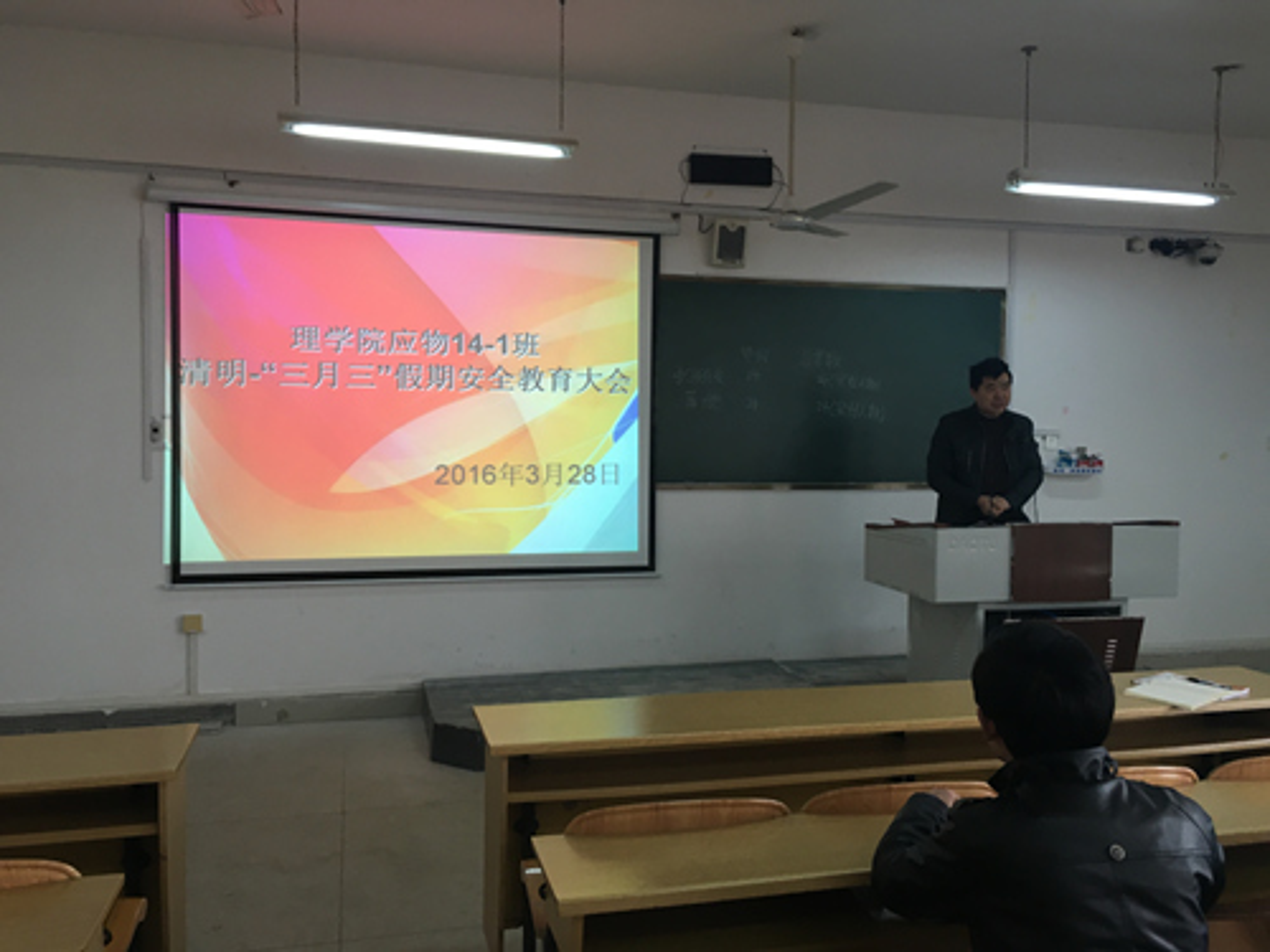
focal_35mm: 29
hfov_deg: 61.7
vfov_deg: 48.2
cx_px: 635
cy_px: 476
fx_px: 1064
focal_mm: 4.15
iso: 80
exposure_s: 1/33
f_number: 2.2
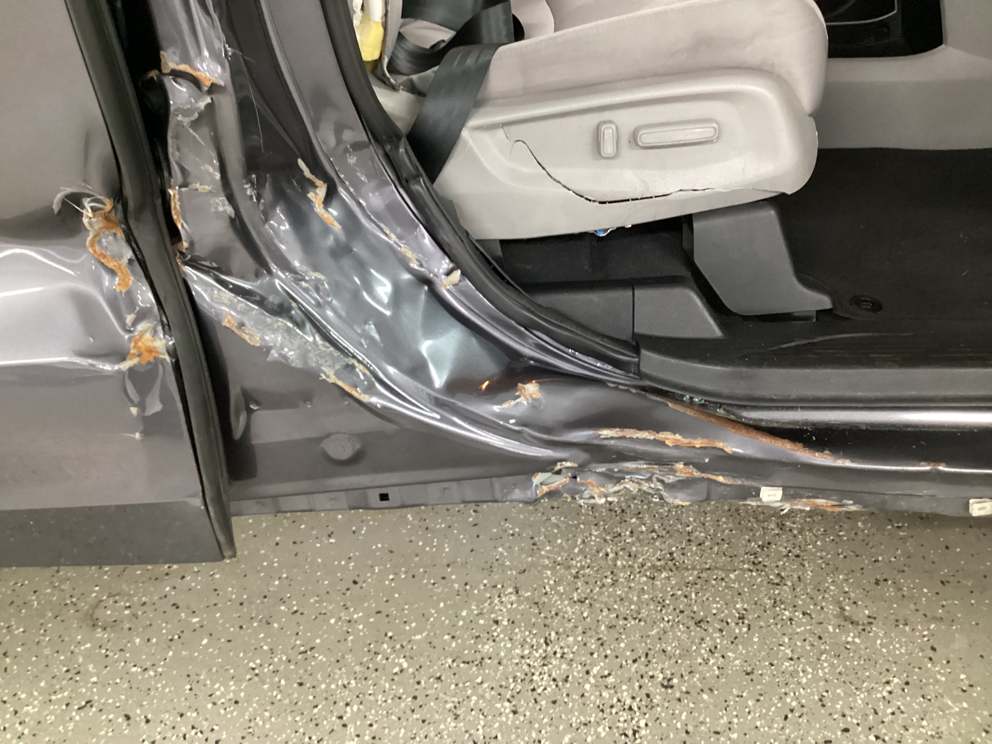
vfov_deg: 45.4
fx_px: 888
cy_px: 372
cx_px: 496
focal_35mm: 31
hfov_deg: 58.4
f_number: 2.4
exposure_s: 1/20
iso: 800
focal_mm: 3.3
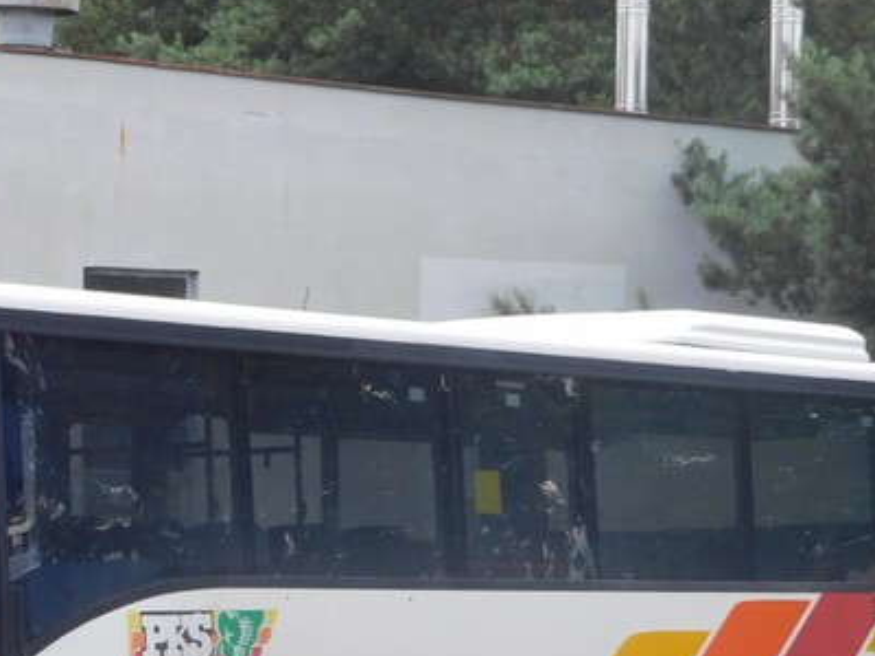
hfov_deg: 7.8
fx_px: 6370
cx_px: 48
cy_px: 570
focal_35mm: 252
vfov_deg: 5.9
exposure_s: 1/320
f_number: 4.9
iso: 125
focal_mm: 20
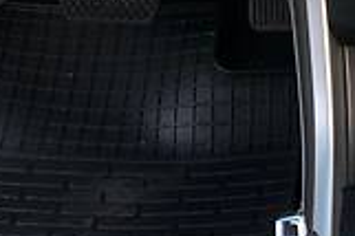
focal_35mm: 145
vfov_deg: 8.9
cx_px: 373
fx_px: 1428
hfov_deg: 13.9
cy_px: -236
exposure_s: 1/120
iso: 64
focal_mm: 4
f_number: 1.8
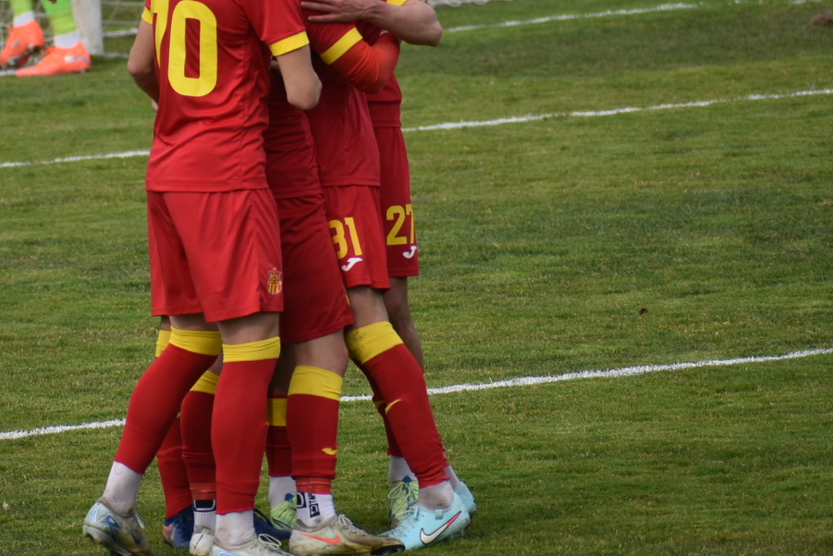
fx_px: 18721
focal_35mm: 809
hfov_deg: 2.5
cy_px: 69
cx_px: 207
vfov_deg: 1.7
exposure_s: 1/500
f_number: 6.3
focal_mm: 300
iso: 220
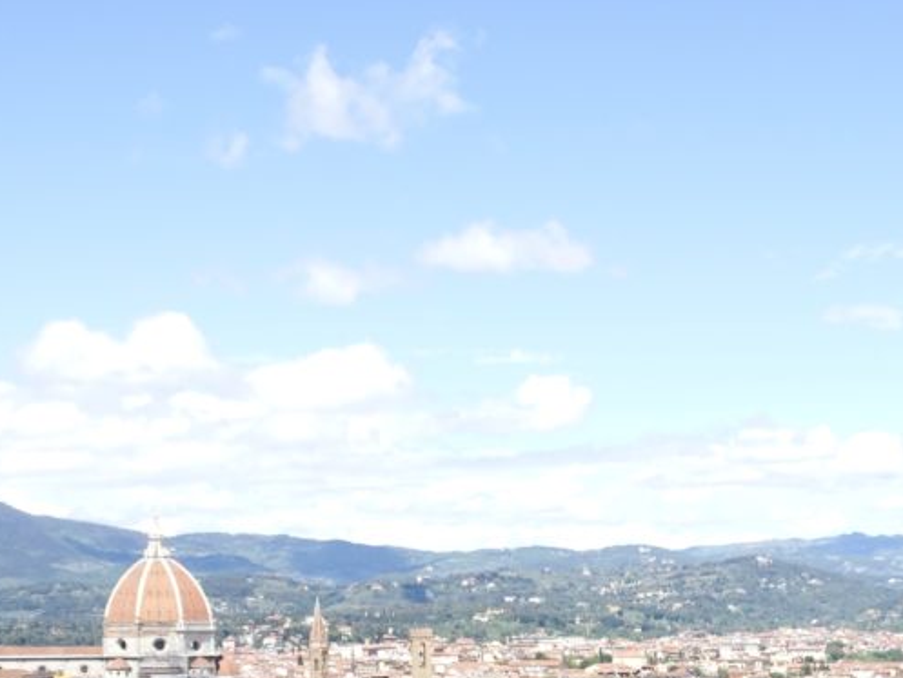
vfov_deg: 20.3
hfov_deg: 27.4
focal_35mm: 70
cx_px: 685
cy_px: 694
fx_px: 1826
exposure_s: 1/320
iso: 80
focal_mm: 5.79
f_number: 4
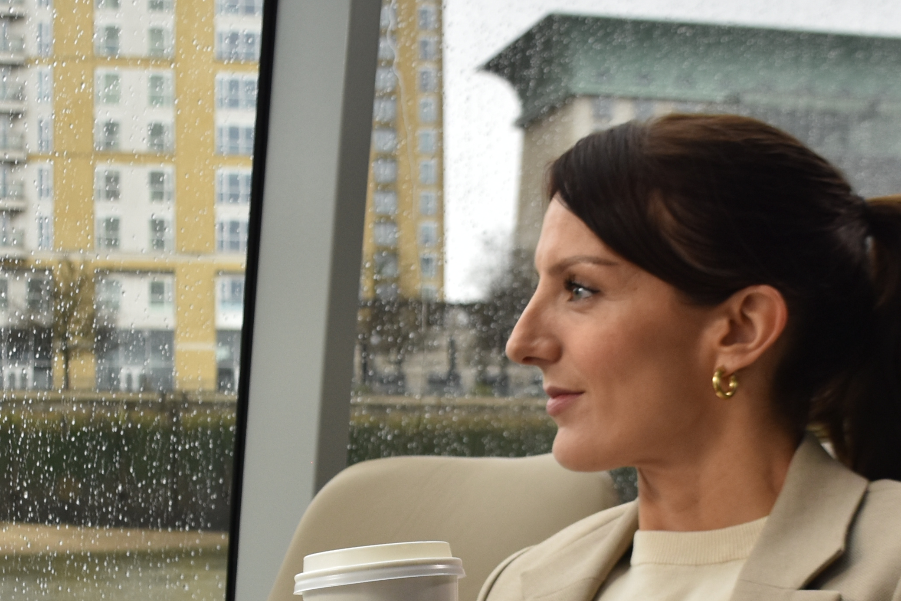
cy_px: 581
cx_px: 409
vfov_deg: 17.2
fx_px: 1952
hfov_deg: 26.0
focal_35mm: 78
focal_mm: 18
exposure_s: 1/125
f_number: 4
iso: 250
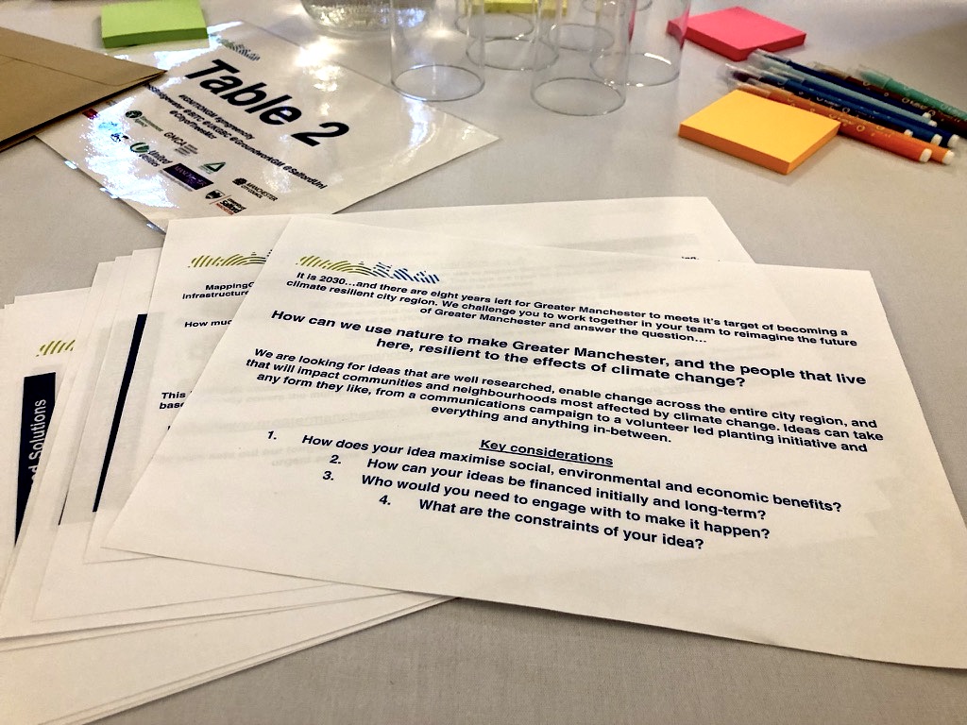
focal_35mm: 28
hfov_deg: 63.4
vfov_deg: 49.7
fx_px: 782
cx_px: 484
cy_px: 362
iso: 40
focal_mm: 3.99
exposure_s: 1/33
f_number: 1.8
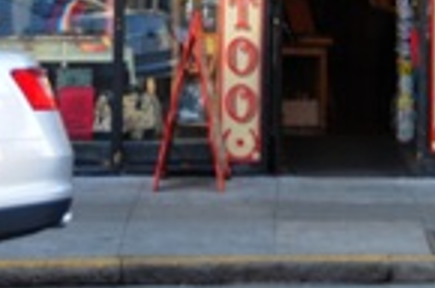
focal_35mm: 204
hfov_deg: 10.1
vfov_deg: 6.6
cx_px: 345
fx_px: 2460
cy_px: -114
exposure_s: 1/80
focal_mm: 44
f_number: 4.5
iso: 200
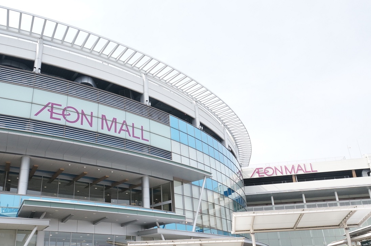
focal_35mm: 39
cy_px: 154
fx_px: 401
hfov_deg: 48.9
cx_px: 129
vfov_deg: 33.9
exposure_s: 1/400
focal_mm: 16
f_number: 8
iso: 400
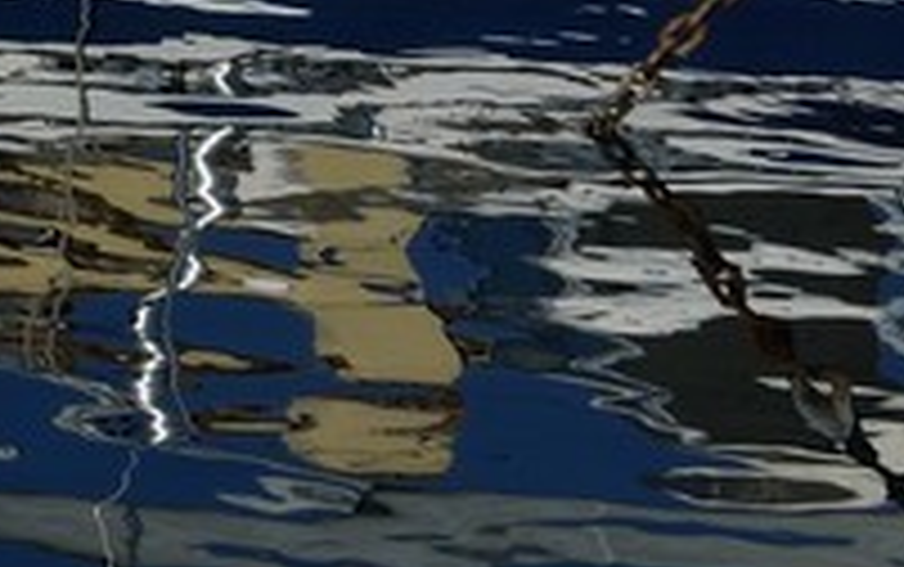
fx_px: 7989
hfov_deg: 5.8
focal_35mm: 324
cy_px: -1508
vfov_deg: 3.9
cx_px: -2375
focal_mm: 40
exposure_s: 1/250
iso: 200
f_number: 16
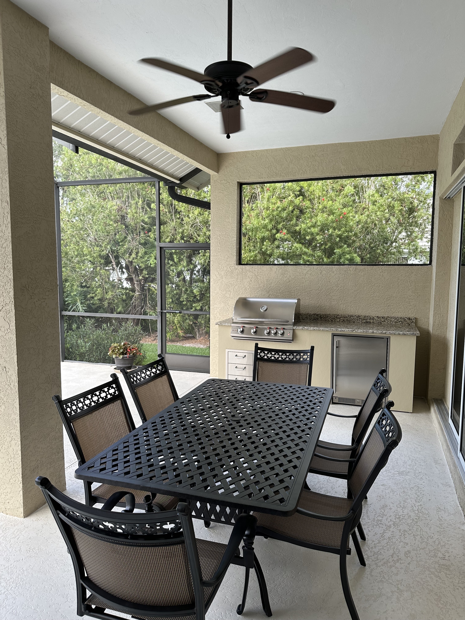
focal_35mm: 24
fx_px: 430
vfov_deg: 71.6
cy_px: 310
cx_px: 232
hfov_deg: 56.8
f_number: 1.78
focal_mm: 6.86
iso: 80
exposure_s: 1/251
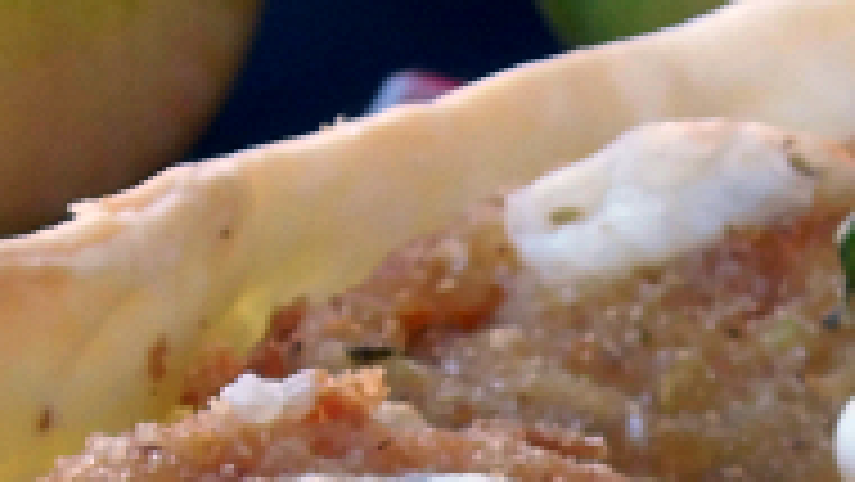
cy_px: 725
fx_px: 4898
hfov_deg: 9.9
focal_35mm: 216
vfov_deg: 5.6
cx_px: 738
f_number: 3.4
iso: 100
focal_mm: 8.3
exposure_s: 1/60
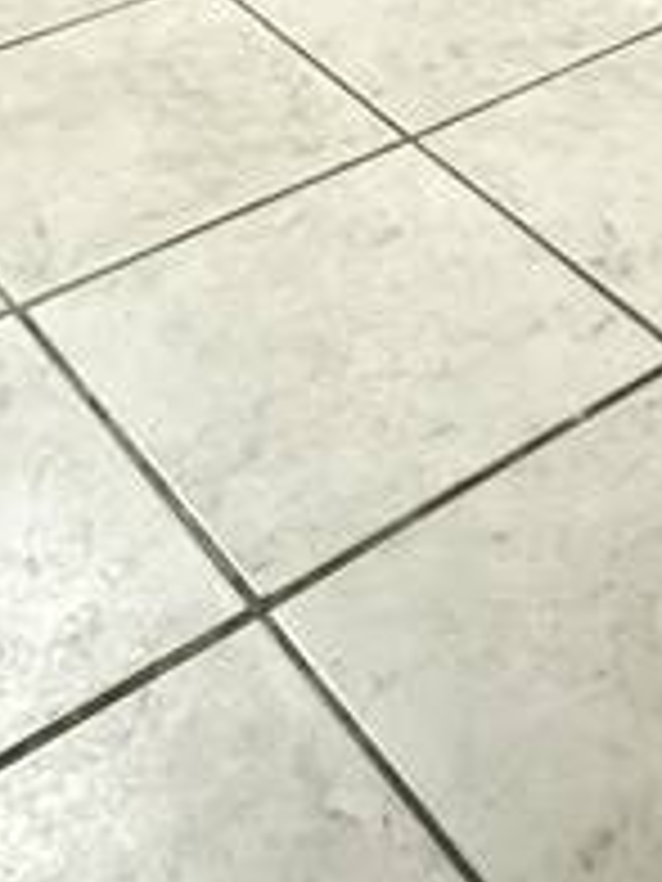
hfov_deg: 18.6
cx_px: 657
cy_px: -644
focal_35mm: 77
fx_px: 1963
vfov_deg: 19.7
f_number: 2.2
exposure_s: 1/24
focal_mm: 2.22
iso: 2500
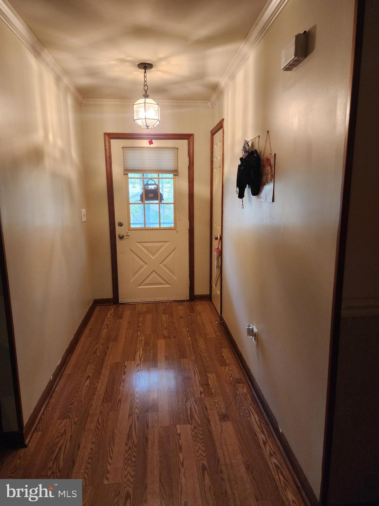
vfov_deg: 73.9
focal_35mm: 23
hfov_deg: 58.9
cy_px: 253
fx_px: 336
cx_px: 190
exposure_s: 1/120
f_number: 1.8
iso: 500
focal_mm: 6.4
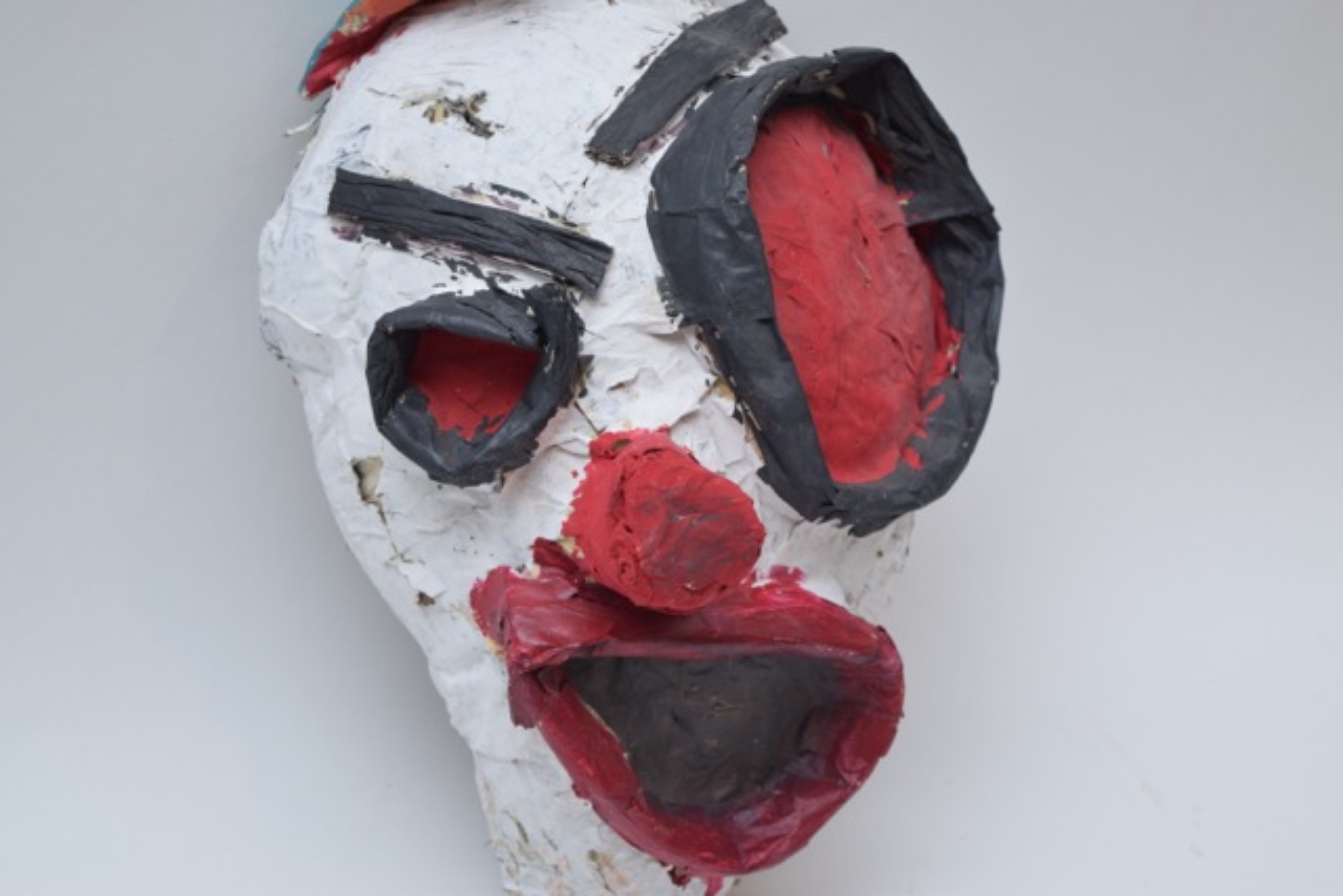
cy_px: 448
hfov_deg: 24.6
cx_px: 672
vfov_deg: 16.6
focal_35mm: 82
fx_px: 3078
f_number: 5.6
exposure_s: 1/125
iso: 800
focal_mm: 55
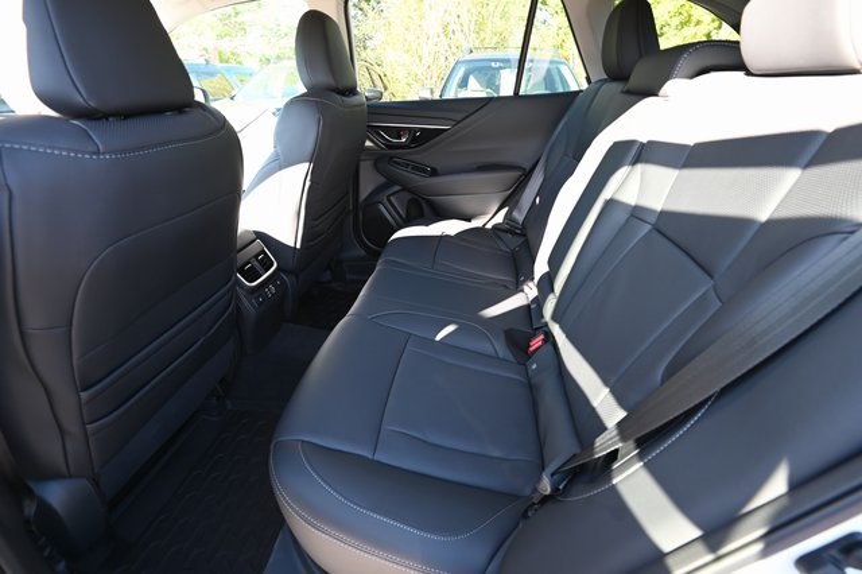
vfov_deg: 73.7
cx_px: 431
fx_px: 383
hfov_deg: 96.8
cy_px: 287
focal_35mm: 16
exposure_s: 1/30
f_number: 7.1
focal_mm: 16
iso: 640
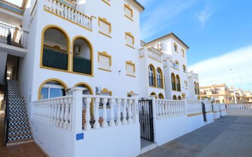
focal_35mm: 16
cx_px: 123
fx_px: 110
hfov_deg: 97.8
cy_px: 83
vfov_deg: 71.2
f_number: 13
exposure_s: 1/125
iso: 400
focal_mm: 10
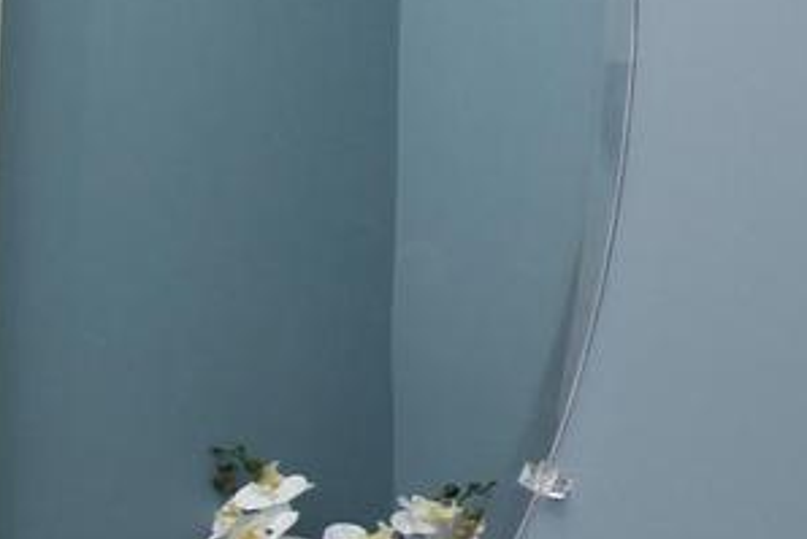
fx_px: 1951
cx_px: 1882
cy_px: 547
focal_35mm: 87
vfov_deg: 15.4
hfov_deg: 15.1
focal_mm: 12
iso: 800
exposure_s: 1/100
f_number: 11
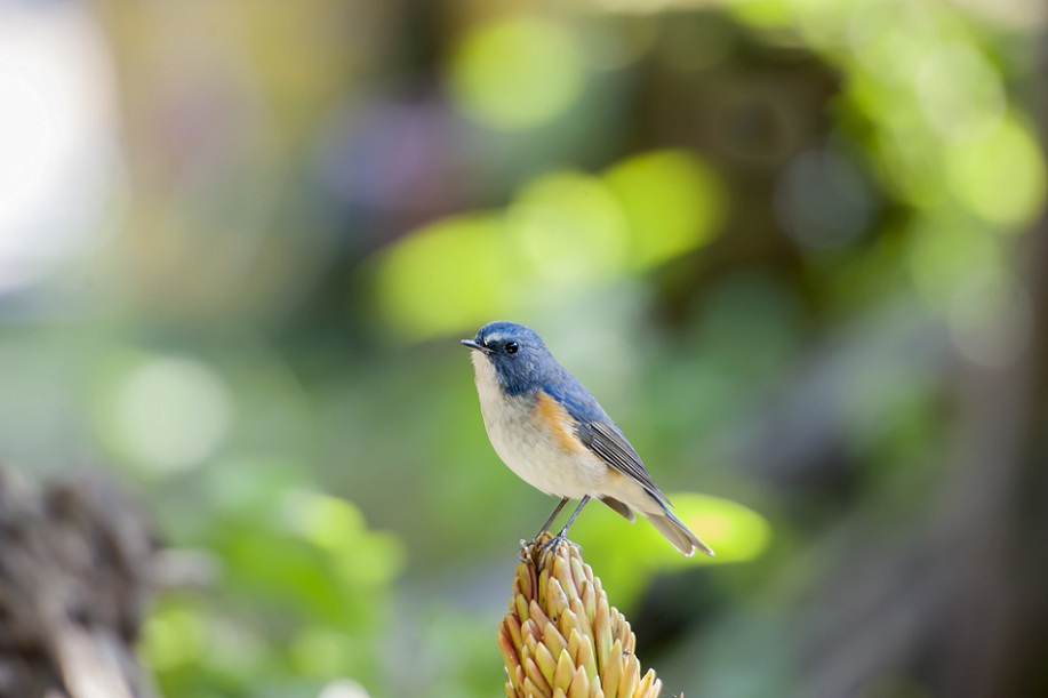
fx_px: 11642
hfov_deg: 5.2
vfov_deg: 3.4
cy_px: 349
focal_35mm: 400
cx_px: 524
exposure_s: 1/100
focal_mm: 400
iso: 800
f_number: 5.6
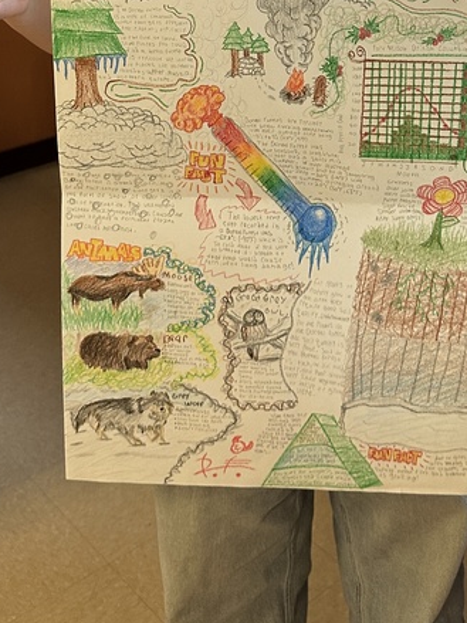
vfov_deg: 31.7
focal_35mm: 56
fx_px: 1008
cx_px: 297
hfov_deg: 26.0
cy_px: -3
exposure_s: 1/83
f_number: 1.78
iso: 250
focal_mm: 6.86
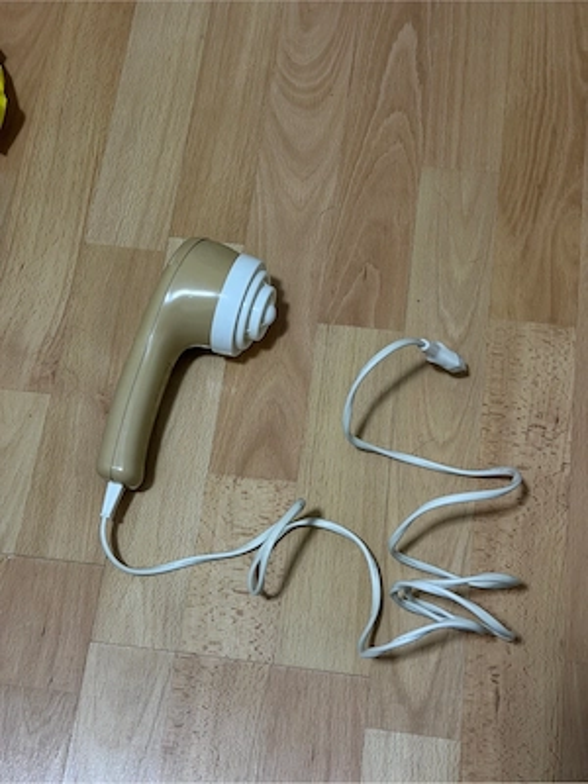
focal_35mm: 48
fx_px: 1087
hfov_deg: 30.3
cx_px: 294
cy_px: 392
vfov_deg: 39.7
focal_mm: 6.76
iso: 500
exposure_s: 1/40
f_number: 1.78
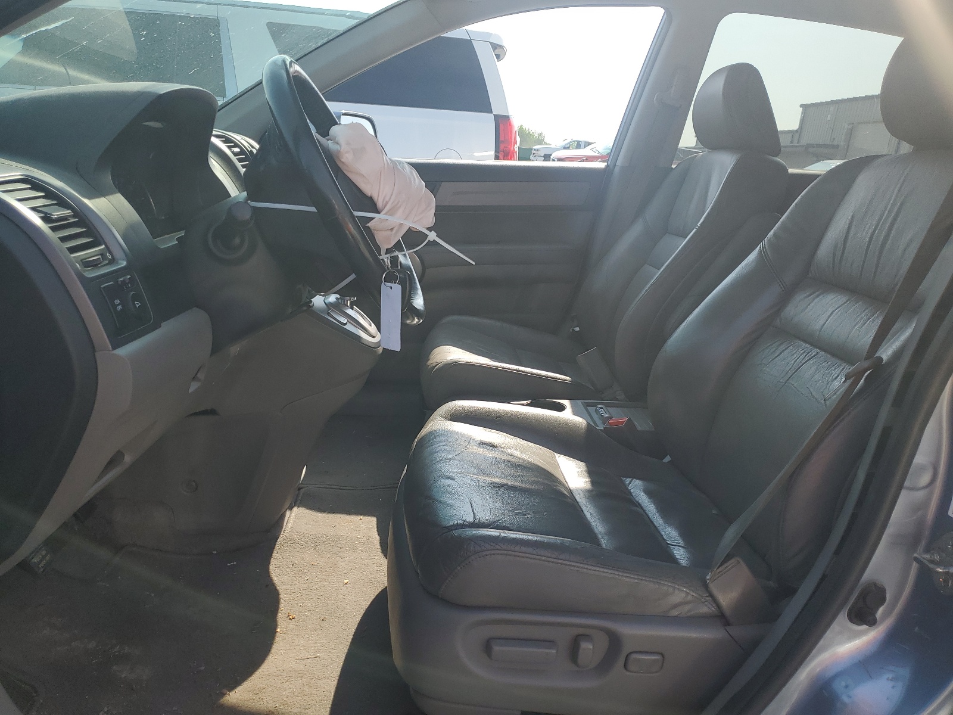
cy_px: 358
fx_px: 716
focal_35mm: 26
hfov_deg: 67.3
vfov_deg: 53.1
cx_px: 476
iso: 50
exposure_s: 1/1667
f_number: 1.5
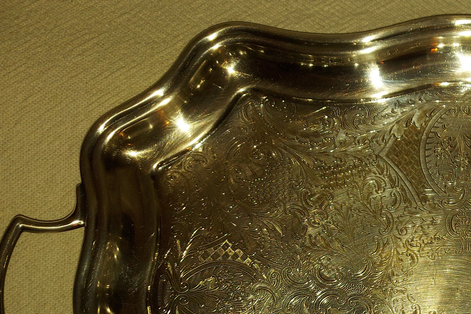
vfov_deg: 24.7
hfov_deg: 34.4
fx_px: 693
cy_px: 289
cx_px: 462
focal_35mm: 53
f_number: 1.8
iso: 40
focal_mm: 5.23
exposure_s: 1/60
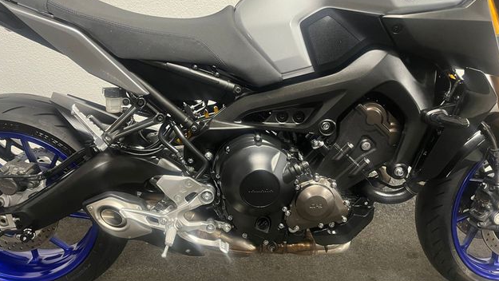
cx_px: 246
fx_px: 384
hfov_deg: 66.0
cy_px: 123
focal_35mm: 29
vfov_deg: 40.1
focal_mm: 5.1
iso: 320
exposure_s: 1/50
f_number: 1.6
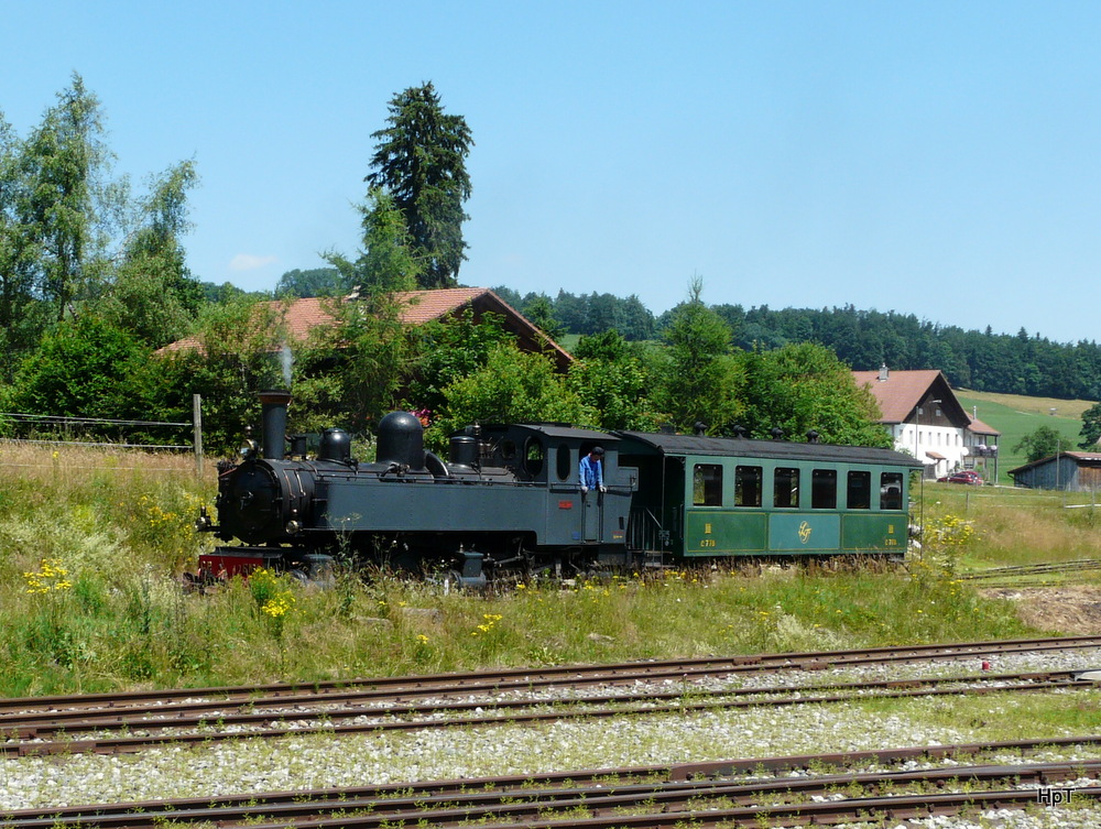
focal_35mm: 38
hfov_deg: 48.9
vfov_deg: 37.8
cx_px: 550
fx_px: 1210
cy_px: 414
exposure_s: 1/250
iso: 100
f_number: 5.6
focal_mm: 6.3
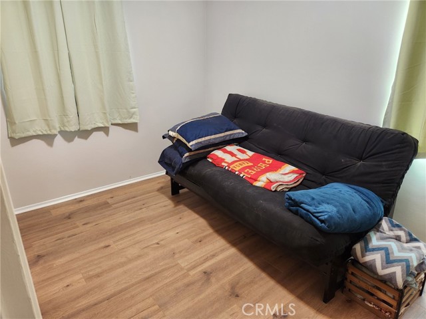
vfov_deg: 58.9
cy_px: 160
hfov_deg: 73.9
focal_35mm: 23
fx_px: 283
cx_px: 213
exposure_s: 1/120
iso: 400
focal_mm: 5.4
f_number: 1.8
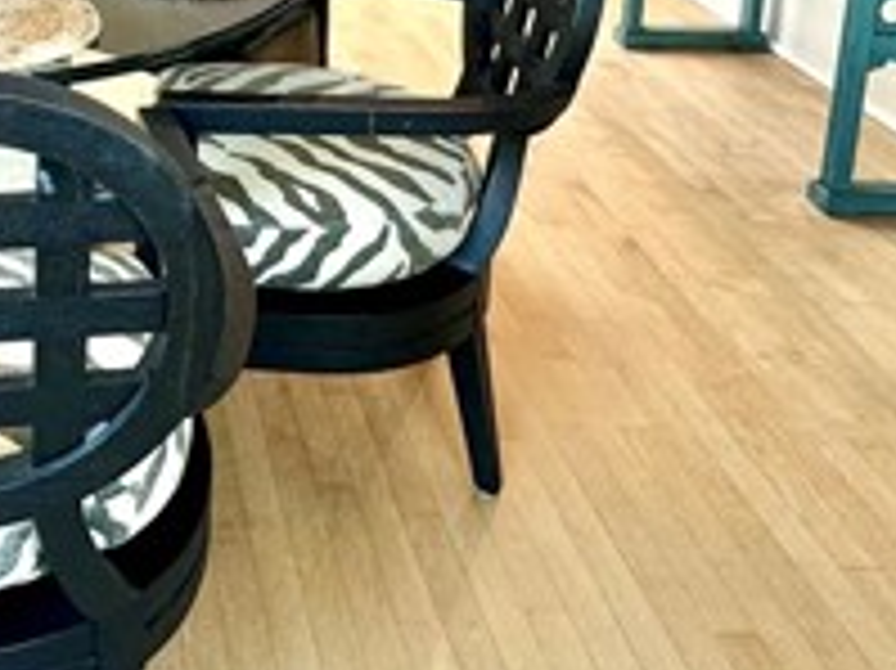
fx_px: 1164
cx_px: 0
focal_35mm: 45
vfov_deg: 27.5
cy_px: -171
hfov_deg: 37.6
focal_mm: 2.22
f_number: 2.2
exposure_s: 1/120
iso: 125
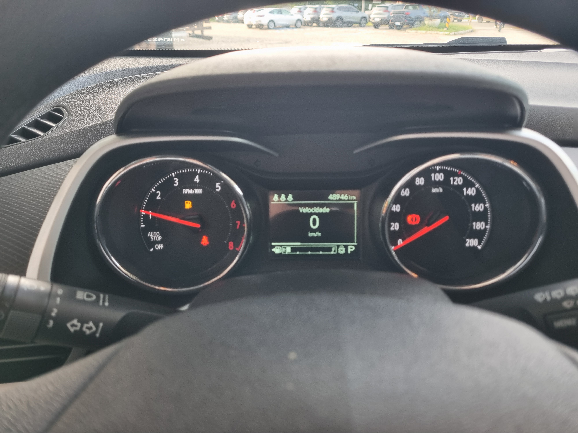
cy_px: 216
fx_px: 434
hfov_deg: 67.3
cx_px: 289
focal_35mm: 26
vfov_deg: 53.1
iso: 160
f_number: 1.8
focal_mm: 5.4
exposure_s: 1/120
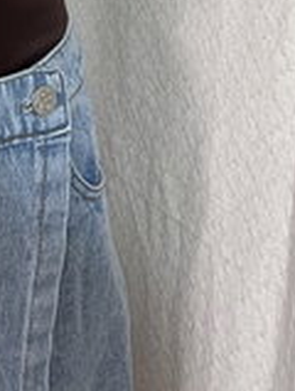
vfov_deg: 18.8
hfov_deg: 16.4
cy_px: -250
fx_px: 985
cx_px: -52
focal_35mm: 87
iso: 80
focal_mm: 5.7
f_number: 1.5
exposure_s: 1/50
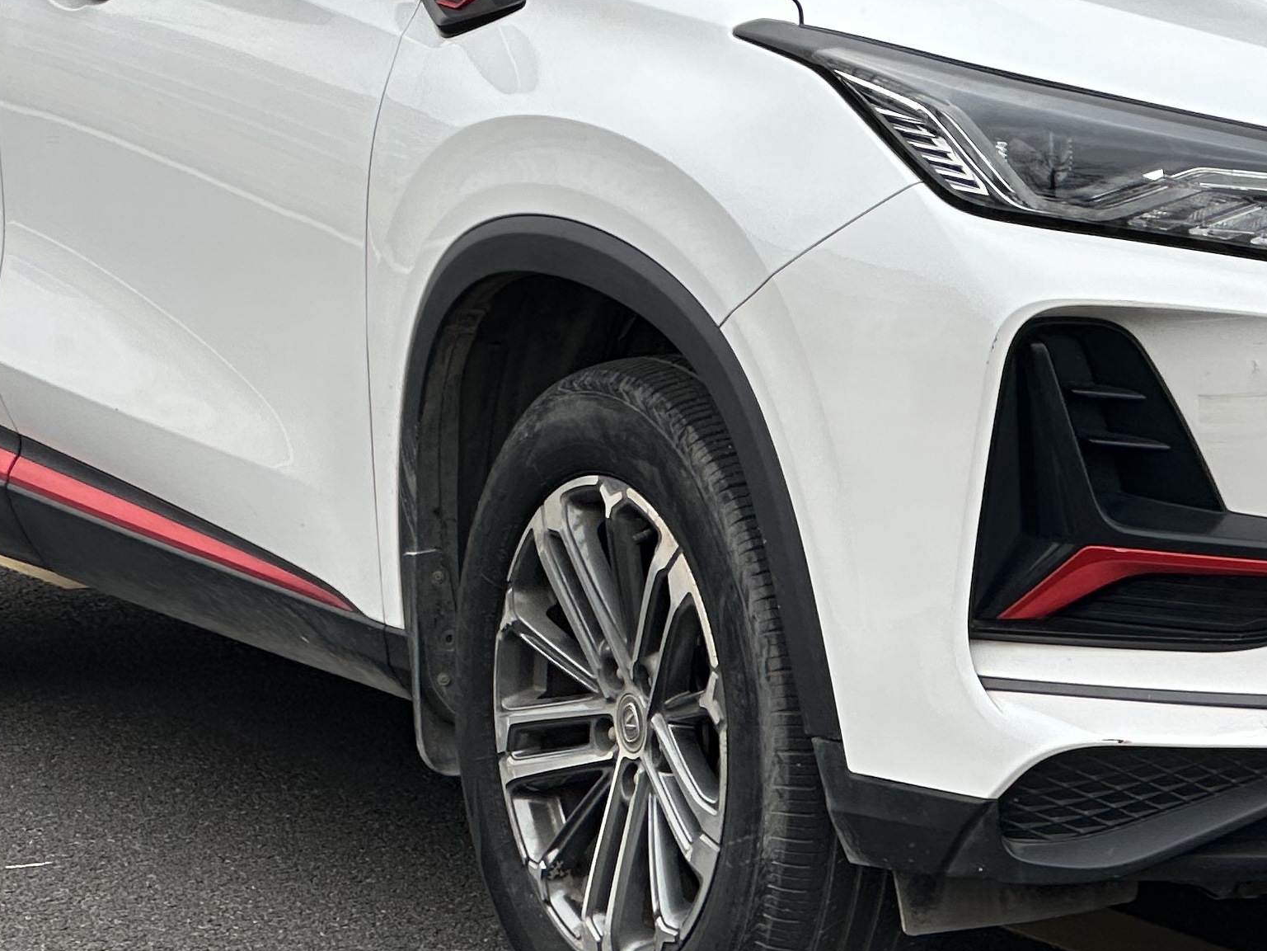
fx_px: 7394
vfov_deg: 7.3
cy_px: 195
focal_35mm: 202
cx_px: 956
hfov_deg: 9.8
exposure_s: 1/99
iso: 40
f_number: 2.8
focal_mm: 9
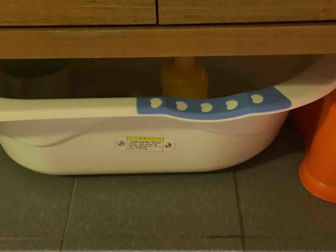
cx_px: 163
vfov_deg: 27.5
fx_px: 515
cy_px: 152
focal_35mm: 53
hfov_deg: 36.2
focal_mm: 4.15
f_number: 2.2
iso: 80
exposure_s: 1/8
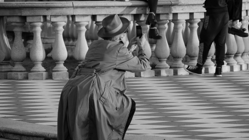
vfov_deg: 3.4
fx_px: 2350
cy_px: 75
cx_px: 137
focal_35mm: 356
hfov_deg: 6.1
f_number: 5.6
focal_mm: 140
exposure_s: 1/60
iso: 200
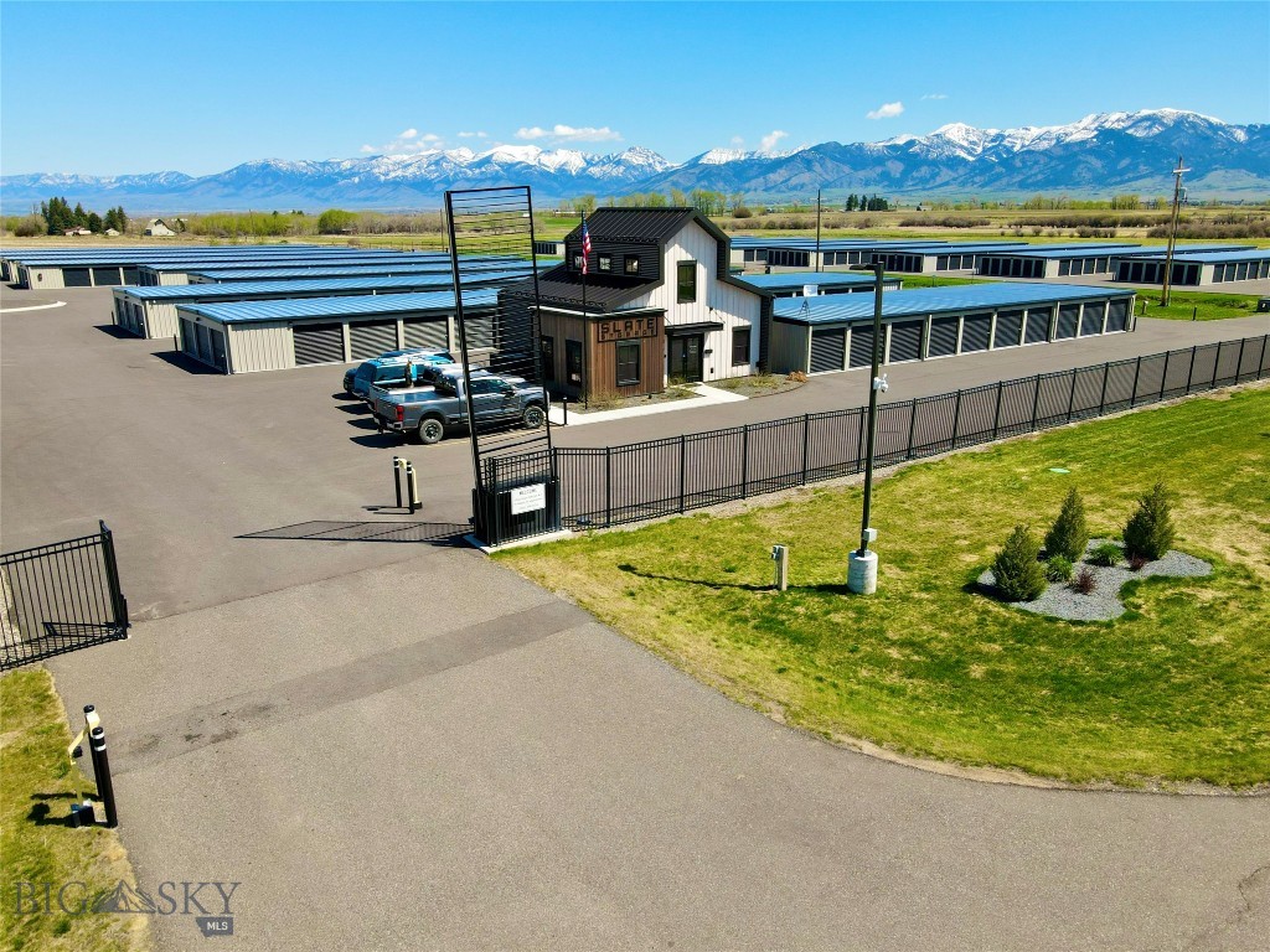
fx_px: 881
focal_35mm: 24
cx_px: 635
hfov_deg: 71.6
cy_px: 476
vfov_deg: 56.8
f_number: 2.8
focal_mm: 4.5
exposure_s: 1/50
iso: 100
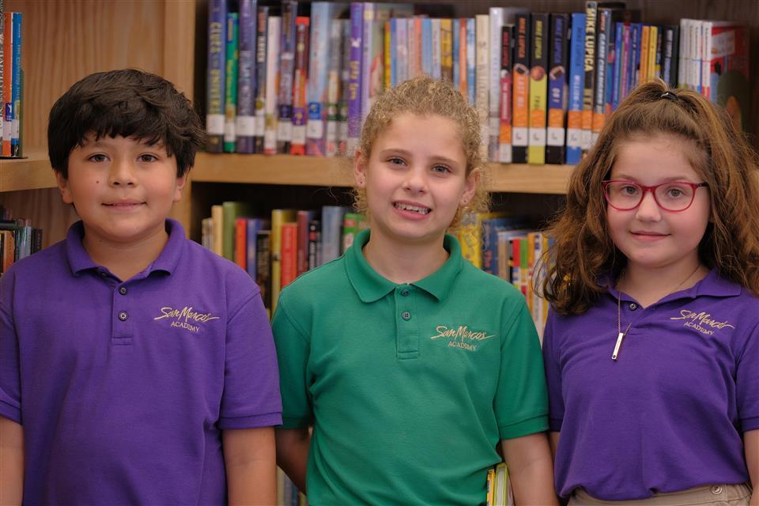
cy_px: 253
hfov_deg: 6.9
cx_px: 380
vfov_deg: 4.6
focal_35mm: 300
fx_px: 6325
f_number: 2.2
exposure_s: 1/125
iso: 800
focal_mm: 200
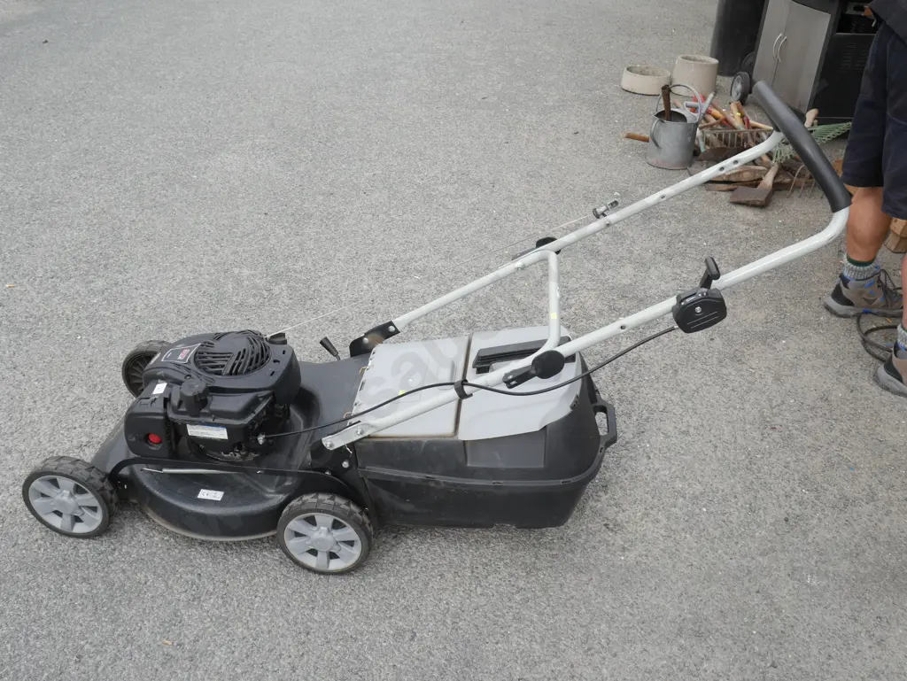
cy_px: 340
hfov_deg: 59.9
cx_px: 454
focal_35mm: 30
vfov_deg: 46.8
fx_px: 786
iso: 200
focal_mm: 15
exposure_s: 1/250
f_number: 6.3
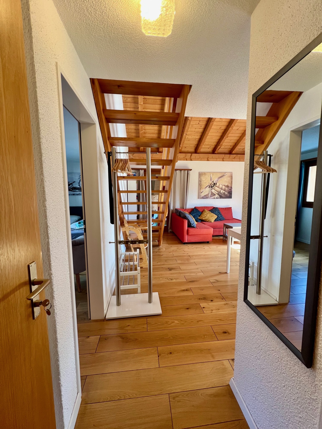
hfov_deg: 89.9
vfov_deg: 106.2
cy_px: 214
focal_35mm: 13
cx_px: 161
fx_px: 161
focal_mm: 1.57
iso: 125
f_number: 1.8
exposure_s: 1/99
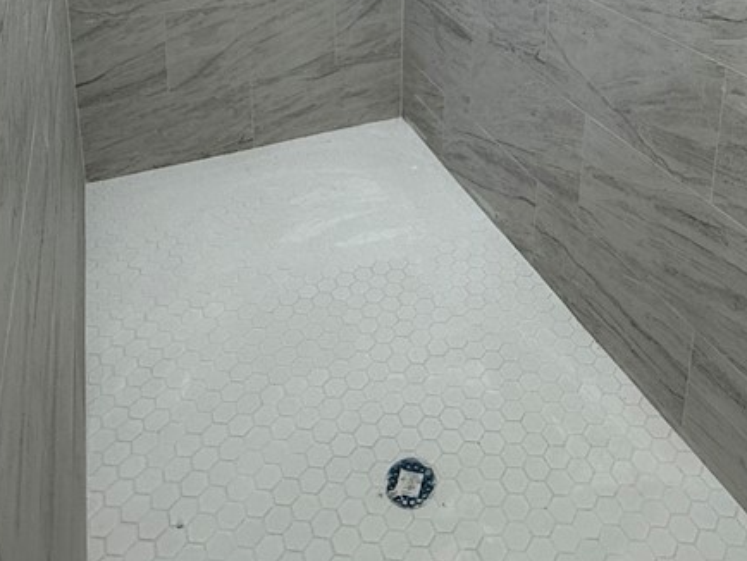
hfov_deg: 54.6
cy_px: -83
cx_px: 472
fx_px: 713
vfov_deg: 35.5
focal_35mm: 33
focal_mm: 2.22
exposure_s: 1/120
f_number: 2.2
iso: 125
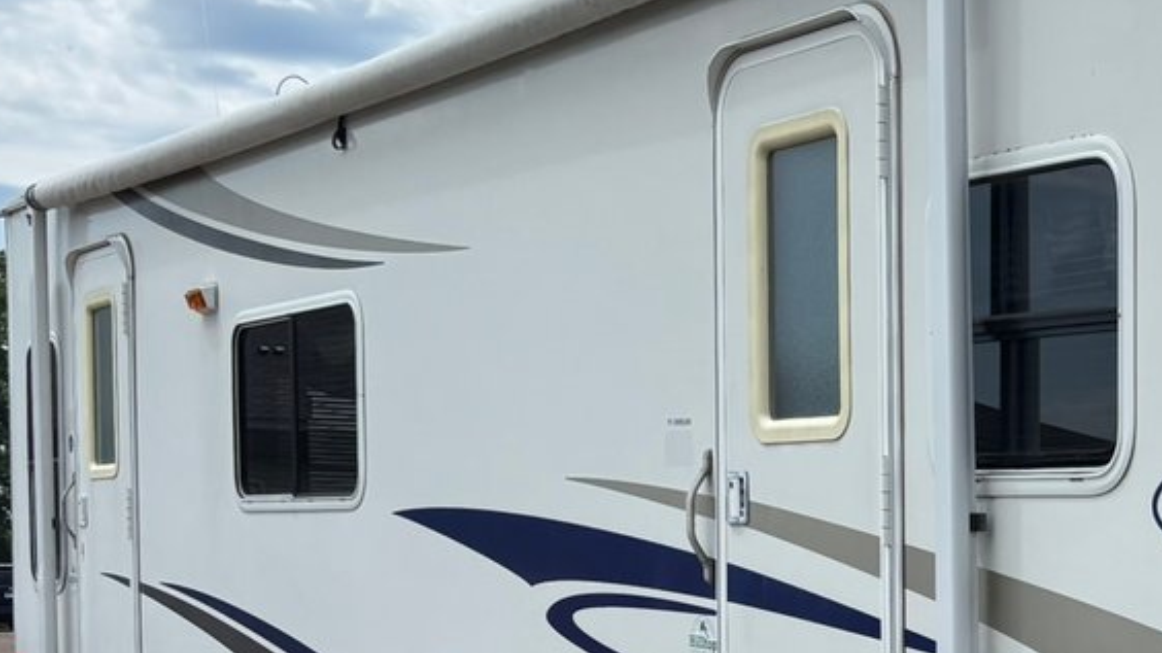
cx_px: 1462
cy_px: 652
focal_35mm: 76
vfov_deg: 15.6
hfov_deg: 24.7
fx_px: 2341
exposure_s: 1/4425
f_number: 1.6
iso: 50
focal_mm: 5.96
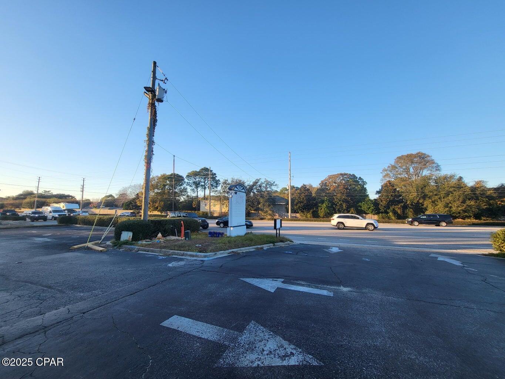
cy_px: 190
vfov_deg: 89.9
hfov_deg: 106.2
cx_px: 252
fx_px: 190
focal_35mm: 13
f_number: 2.2
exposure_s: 1/280
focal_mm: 1.74
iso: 32
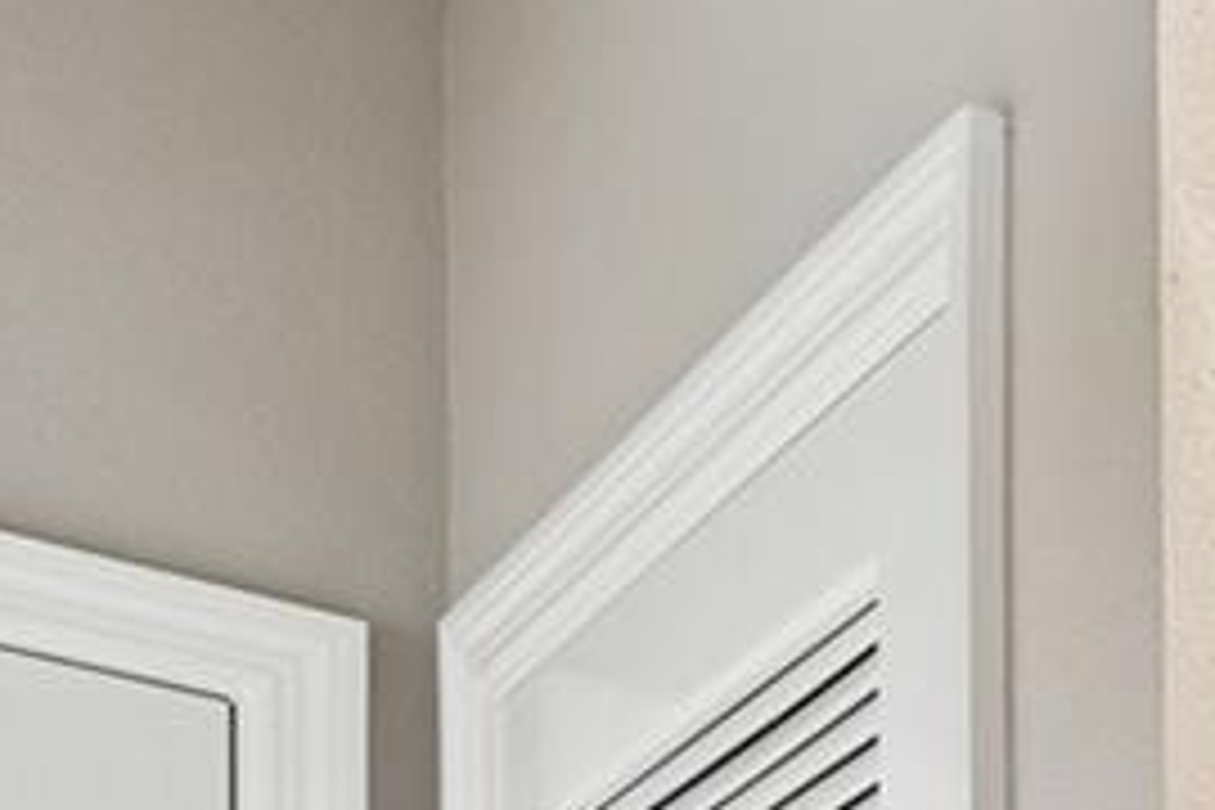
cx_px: 2943
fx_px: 3004
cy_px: 1940
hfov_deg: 14.5
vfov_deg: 12.2
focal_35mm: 89
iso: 100
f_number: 7.1
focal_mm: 10
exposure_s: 1
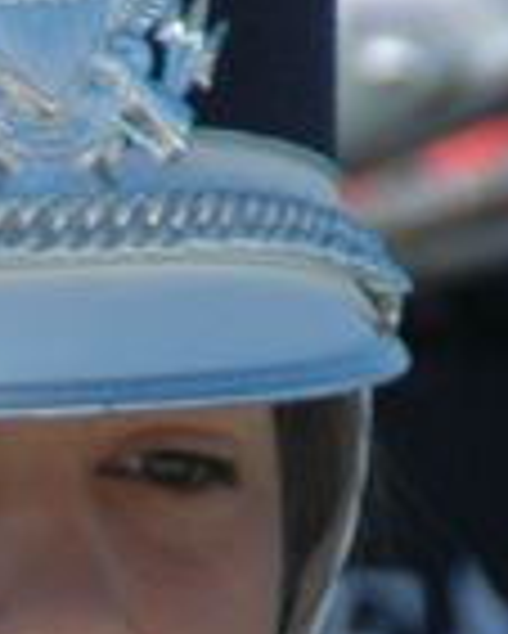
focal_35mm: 2038
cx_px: -36
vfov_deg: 0.9
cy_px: 1237
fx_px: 38260
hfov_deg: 0.8
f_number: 6.3
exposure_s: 1/640
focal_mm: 200
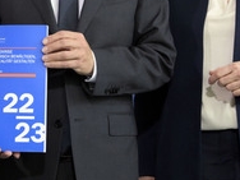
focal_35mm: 161
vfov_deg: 9.2
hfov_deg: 12.2
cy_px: -1
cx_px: 68
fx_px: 1116
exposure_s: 1/640
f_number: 5.6
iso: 8000
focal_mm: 70
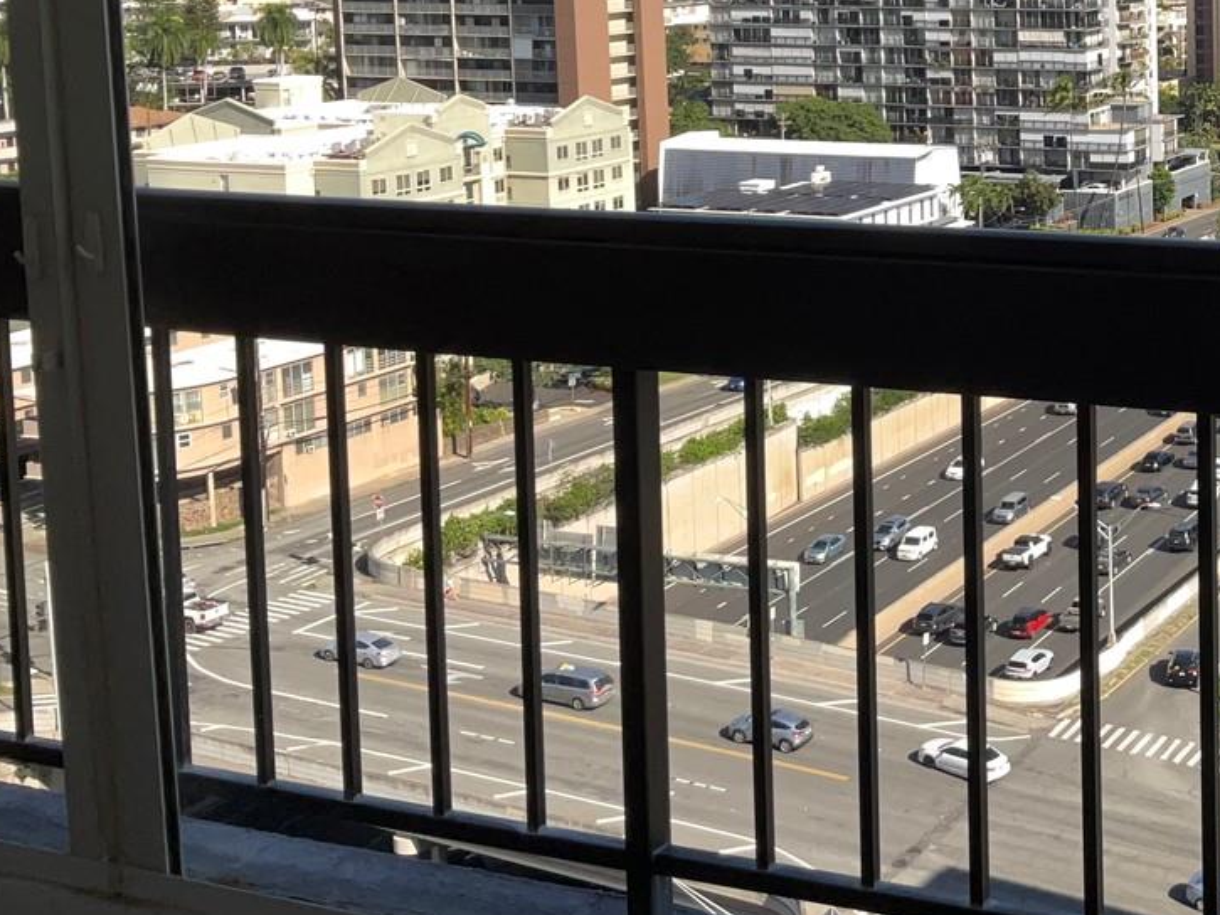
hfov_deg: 28.6
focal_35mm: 64
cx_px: 1188
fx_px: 2256
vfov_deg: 22.5
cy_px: 116
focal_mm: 3
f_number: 1.8
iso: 25
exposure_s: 1/1984
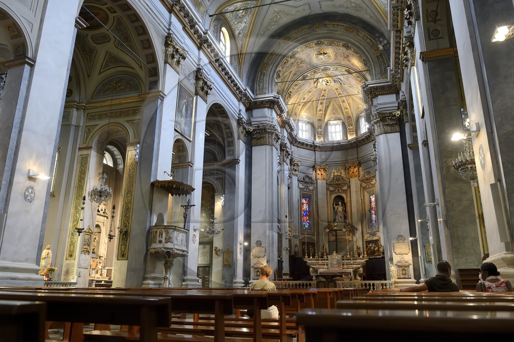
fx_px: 385
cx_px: 257
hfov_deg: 67.4
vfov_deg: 47.9
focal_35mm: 27
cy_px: 171
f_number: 4
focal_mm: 27
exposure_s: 1/6
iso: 800
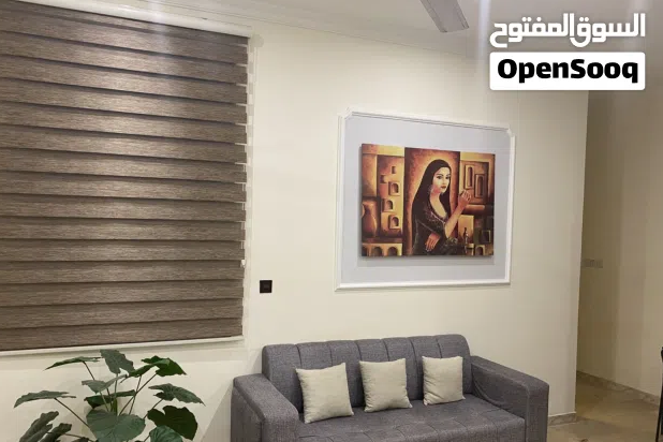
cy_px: 245
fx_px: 516
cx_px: 328
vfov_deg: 46.3
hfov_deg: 65.5
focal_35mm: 28
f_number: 1.8
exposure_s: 1/50
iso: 160
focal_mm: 4.25
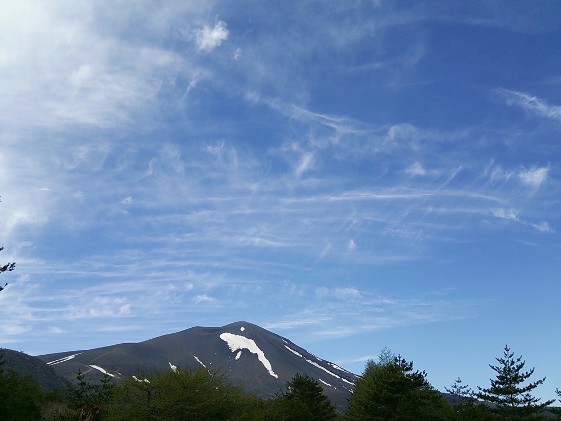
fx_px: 486
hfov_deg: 60.0
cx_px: 280
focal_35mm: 30
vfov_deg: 46.8
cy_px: 210
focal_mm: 4.06
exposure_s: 1/1736
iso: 40
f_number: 1.94
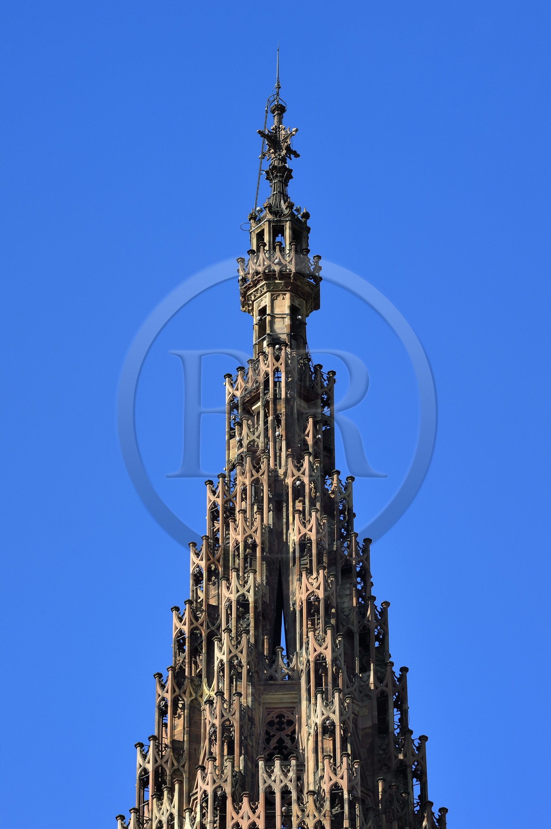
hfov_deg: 6.9
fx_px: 4598
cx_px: 276
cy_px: 414
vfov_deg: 10.3
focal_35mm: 200
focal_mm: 200
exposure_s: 1/250
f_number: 10
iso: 200
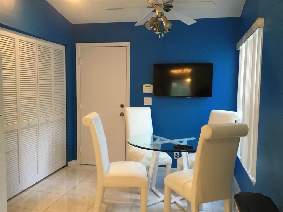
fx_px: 253
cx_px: 142
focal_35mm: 31
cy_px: 106
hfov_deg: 58.4
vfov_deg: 45.4
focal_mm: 3.3
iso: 200
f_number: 2.4
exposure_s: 1/24
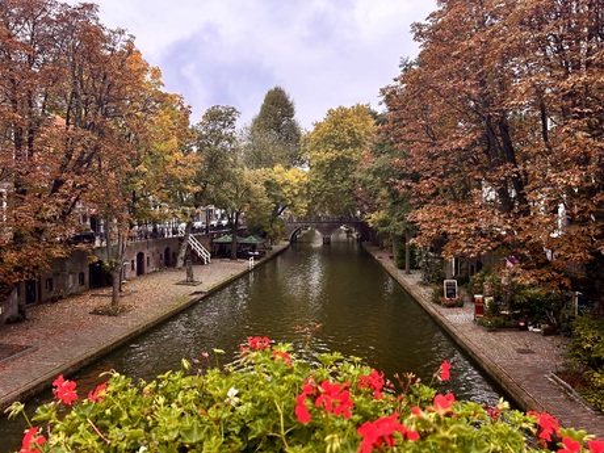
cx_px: 302
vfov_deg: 53.1
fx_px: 454
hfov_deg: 67.3
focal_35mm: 26
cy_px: 226
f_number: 1.5
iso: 50
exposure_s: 1/355
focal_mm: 5.7
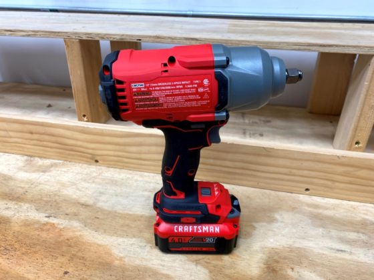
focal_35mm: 26
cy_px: 140
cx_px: 187
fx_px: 281
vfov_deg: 53.1
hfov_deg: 67.3
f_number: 1.8
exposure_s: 1/228
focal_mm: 4.25
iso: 32
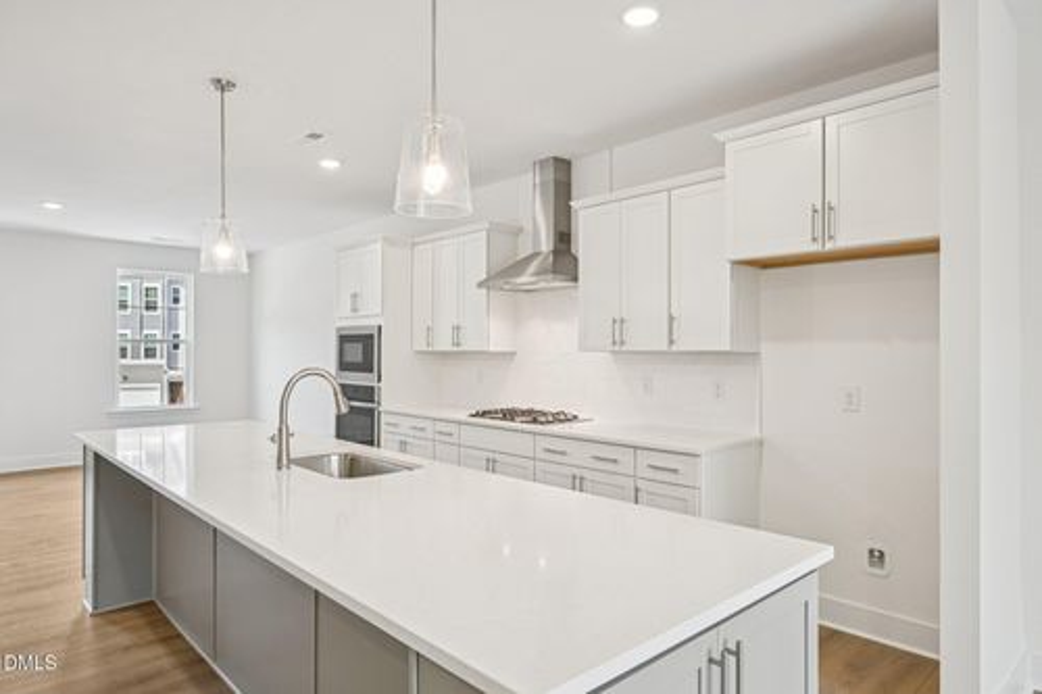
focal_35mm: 22
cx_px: 521
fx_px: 622
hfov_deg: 79.9
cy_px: 347
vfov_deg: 58.3
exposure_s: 1/25
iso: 160
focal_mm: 21.5
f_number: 8
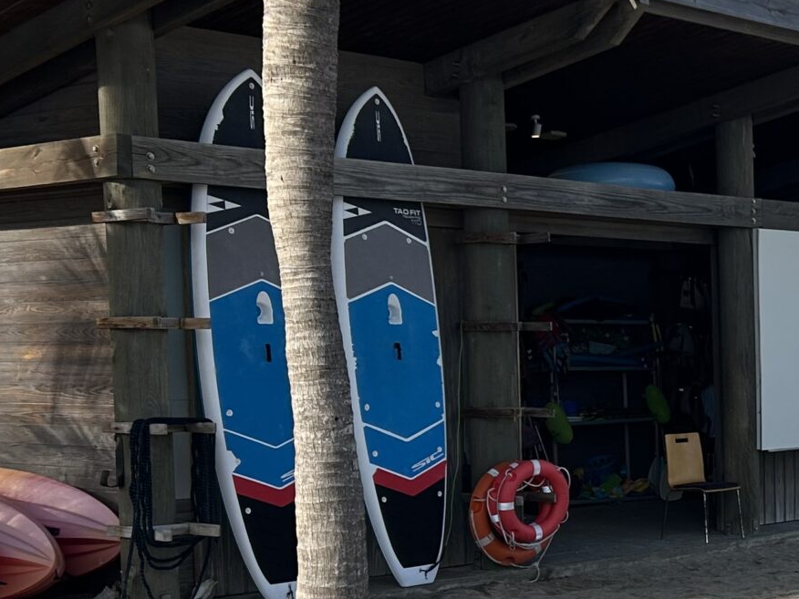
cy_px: 488
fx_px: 1754
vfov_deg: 19.2
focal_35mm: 76
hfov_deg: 22.7
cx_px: 1057
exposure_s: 1/2841
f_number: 1.5
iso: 50
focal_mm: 5.7
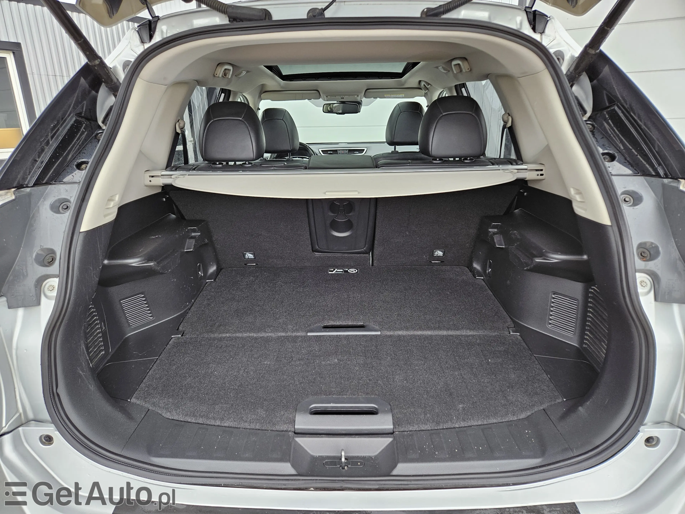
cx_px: 342
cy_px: 257
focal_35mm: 23
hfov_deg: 73.9
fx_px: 455
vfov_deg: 58.9
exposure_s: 1/180
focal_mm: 5.4
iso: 125
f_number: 1.8
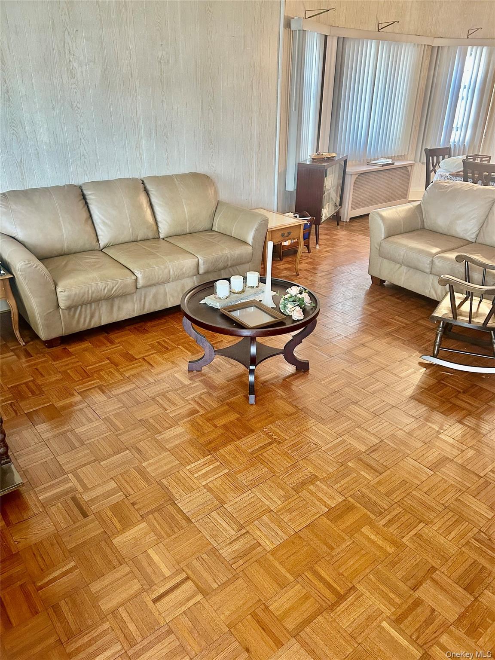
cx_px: 248
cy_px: 330
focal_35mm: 26
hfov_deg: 53.1
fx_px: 496
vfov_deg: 67.3
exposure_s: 1/60
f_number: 1.5
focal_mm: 5.7
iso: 250
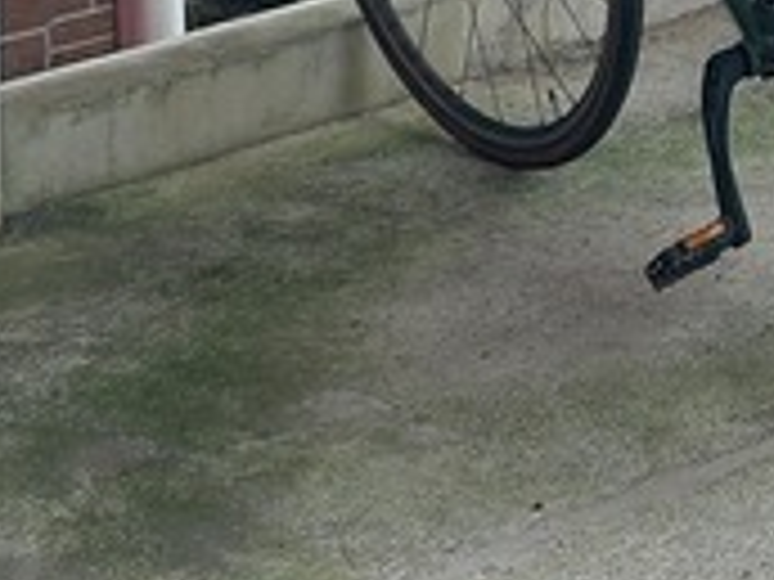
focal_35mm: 134
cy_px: -832
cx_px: 1557
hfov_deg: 12.8
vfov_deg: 9.7
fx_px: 2996
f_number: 1.8
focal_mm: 5.23
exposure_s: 1/60
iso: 32
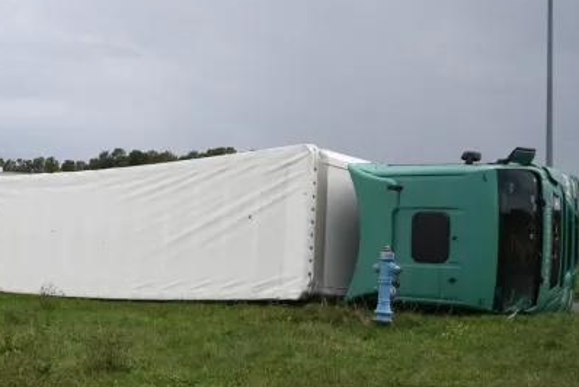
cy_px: 236
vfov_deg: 21.6
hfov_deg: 30.3
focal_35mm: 63
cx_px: 45
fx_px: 1014
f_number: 4
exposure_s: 1/1000
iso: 640
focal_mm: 22
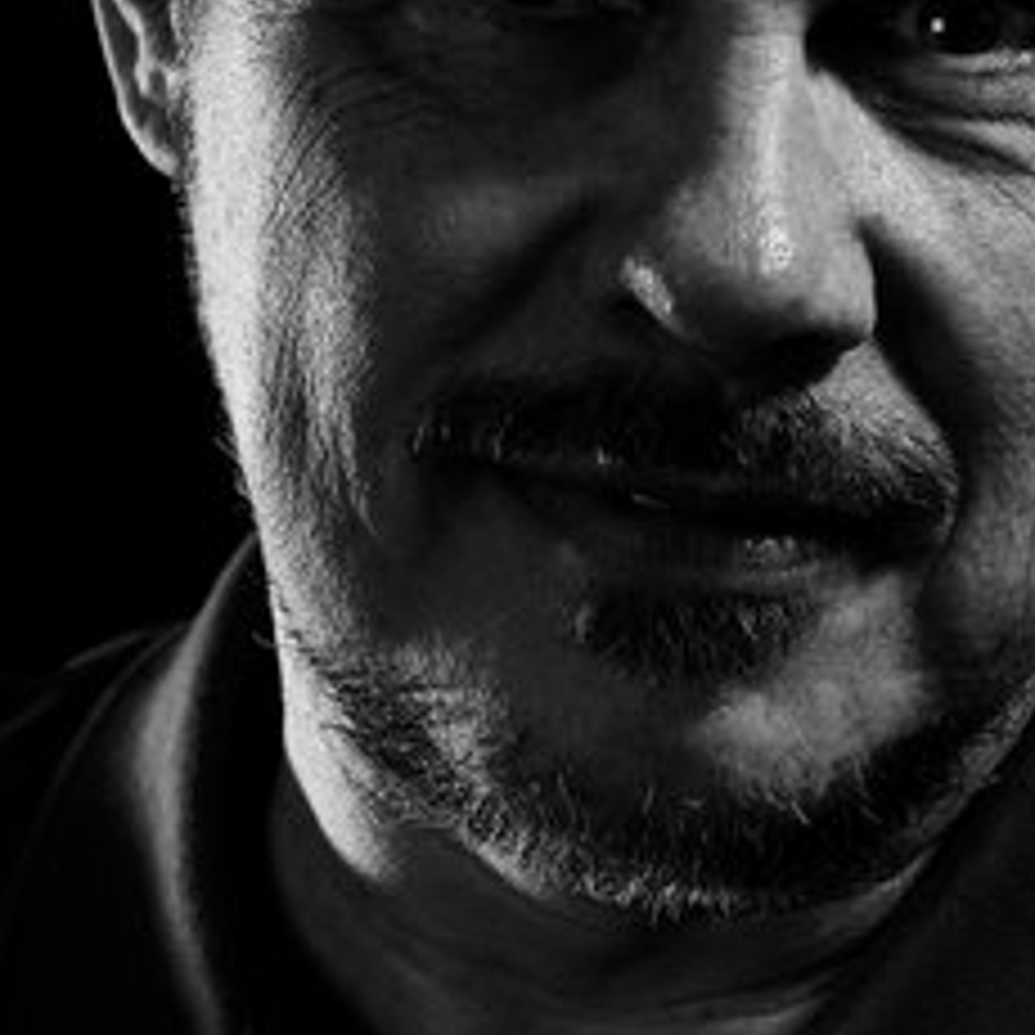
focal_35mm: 310
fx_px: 10486
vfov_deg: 5.6
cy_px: 212
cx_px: 504
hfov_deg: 5.7
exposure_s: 1/60
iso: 200
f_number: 8
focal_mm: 105
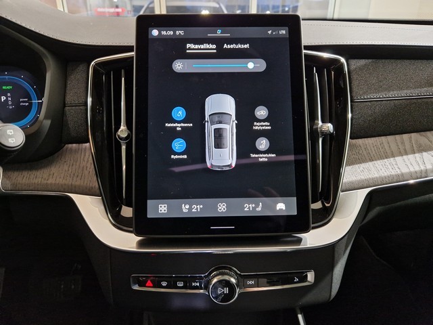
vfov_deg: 58.9
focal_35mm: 23
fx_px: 288
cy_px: 162
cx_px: 216
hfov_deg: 73.9
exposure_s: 1/50
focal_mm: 5.4
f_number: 1.8
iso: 640
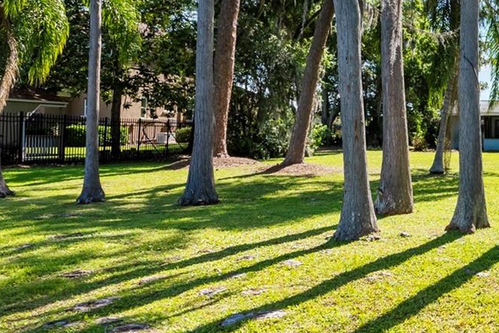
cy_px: 133
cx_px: 580
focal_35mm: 39
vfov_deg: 34.1
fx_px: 541
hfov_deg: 38.5
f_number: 8
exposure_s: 1/40
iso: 100
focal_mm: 16
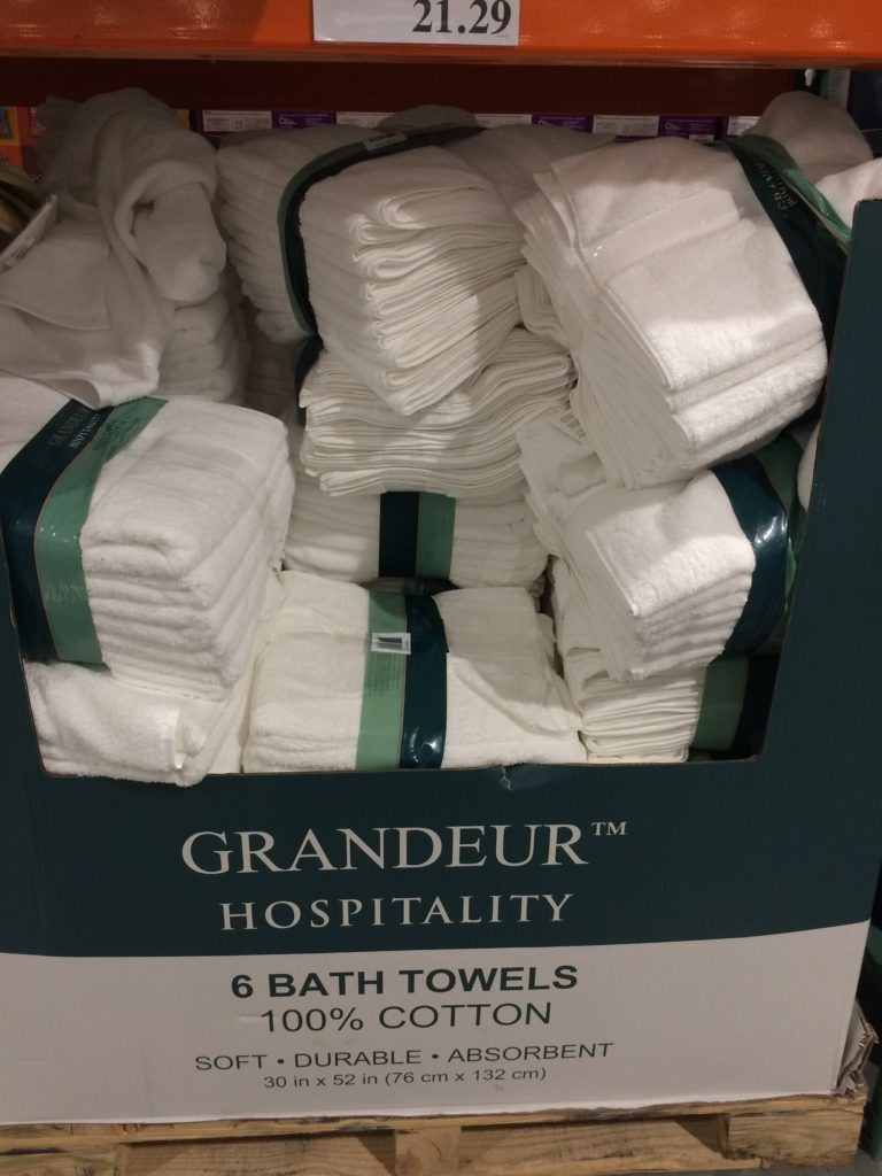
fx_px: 985
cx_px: 441
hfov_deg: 48.2
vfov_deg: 61.7
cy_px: 588
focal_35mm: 29
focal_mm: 4.15
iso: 125
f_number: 2.2
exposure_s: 1/30
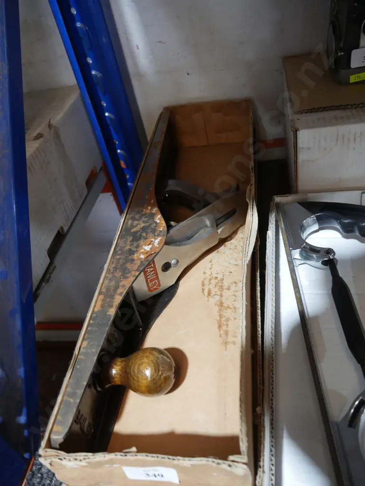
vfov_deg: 63.4
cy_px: 243
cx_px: 182
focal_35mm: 28
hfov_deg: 49.8
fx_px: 393
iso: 640
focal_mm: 14
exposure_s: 1/60
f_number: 3.5
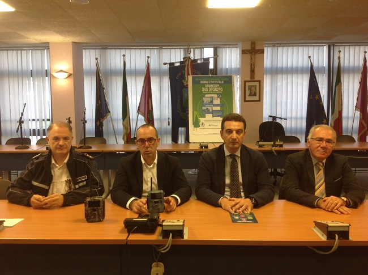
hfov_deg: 52.7
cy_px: 138
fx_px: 371
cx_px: 184
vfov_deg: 40.6
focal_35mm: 35
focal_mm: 4.28
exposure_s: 1/15
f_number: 2.4
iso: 64
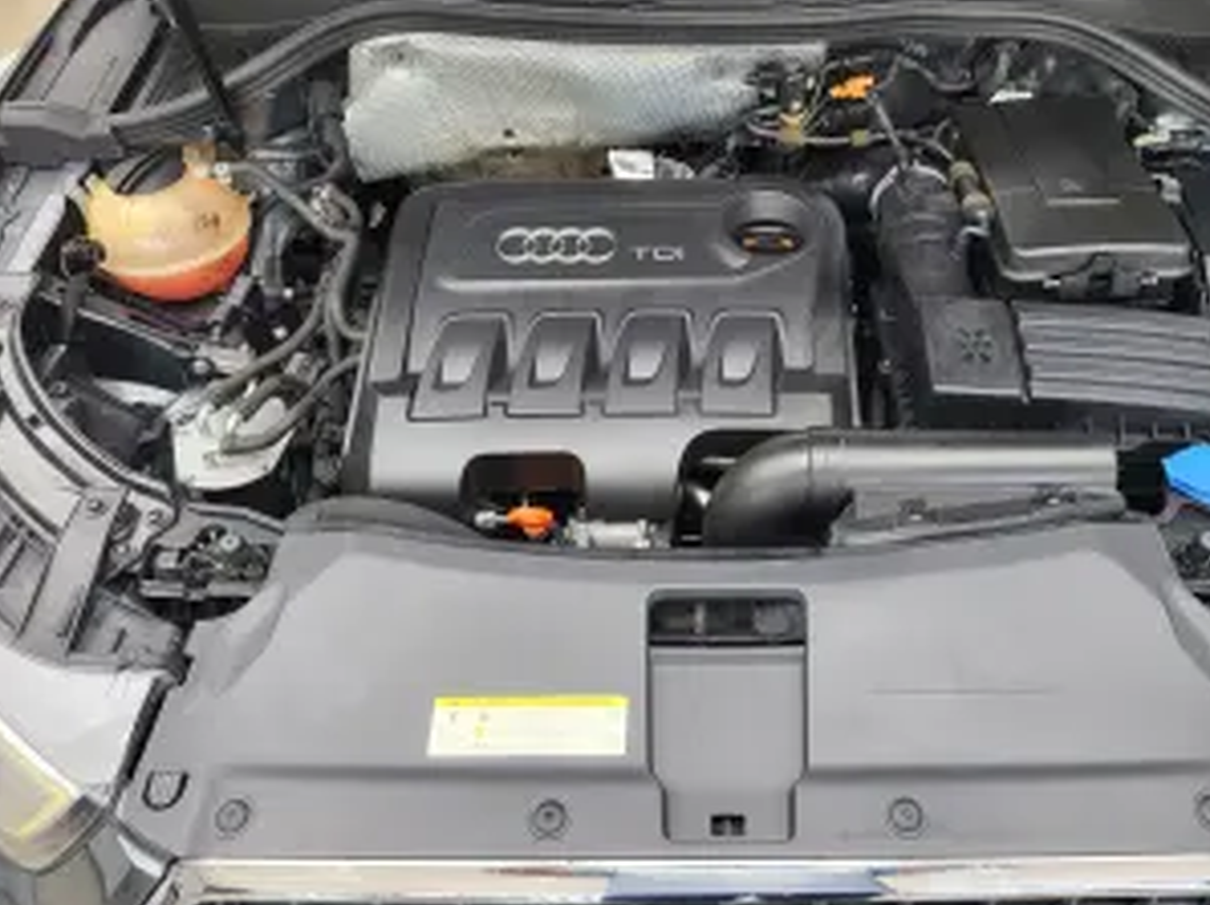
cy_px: 386
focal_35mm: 29
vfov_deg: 48.0
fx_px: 1013
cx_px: 719
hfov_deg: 61.2
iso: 64
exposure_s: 1/100
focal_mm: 5
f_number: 1.8
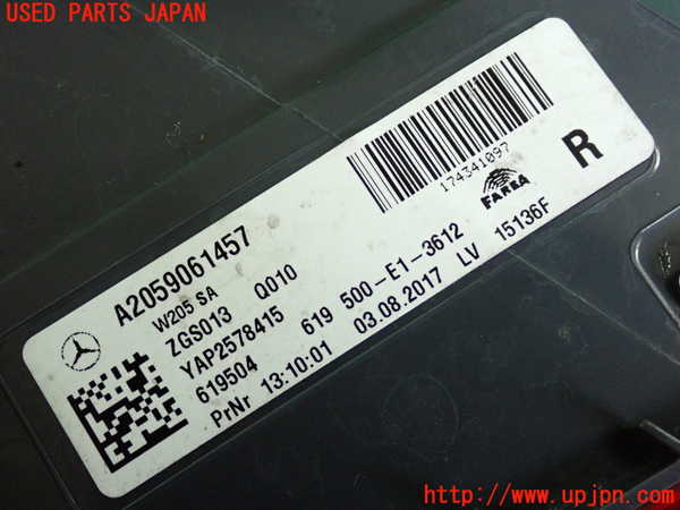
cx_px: 340
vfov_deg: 29.1
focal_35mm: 50
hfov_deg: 38.2
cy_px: 255
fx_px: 982
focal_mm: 9.01
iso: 800
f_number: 3.2
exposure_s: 1/125
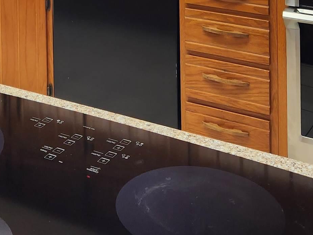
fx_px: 687
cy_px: -153
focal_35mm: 76
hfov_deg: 25.3
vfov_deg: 16.9
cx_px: 65
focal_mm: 5.4
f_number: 1.8
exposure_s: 1/120
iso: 125
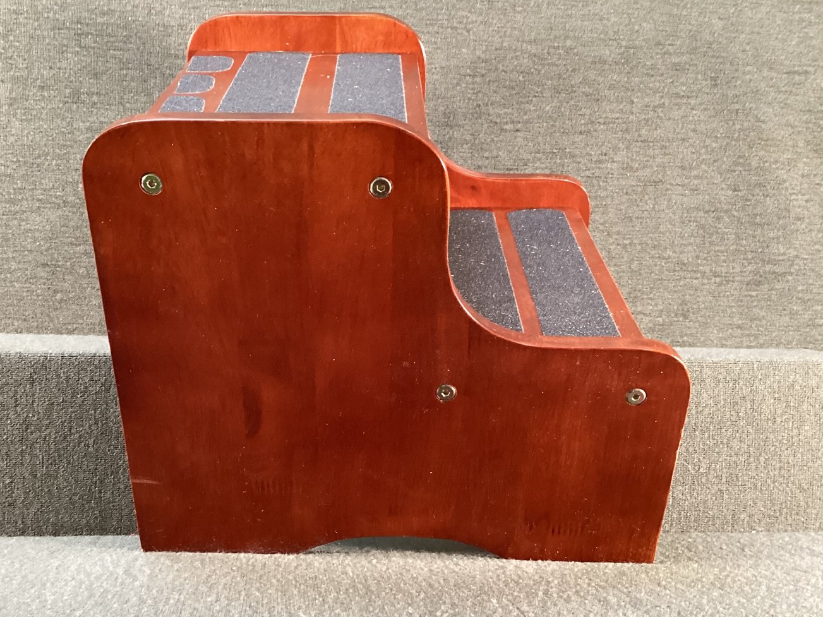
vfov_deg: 39.6
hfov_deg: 51.2
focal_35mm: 36
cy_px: 316
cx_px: 349
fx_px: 856
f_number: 2.4
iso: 320
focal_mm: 3.3
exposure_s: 1/40
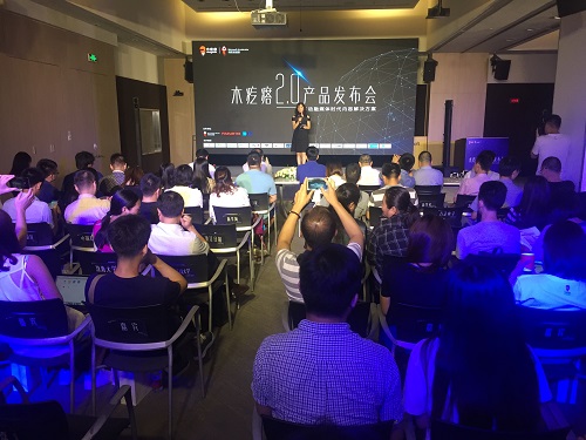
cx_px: 293
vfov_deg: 48.2
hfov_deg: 61.7
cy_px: 220
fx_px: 491
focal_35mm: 29
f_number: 2.2
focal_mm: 4.15
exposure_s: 1/33
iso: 64
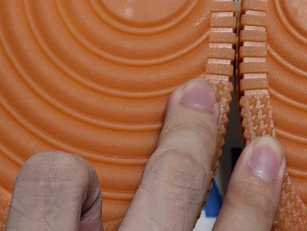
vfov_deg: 13.1
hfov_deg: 18.1
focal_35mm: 106
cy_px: -127
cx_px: 296
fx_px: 940
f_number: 1.5
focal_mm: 4.3
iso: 50
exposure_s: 1/578
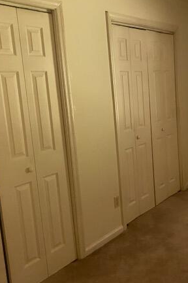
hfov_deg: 32.7
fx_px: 314
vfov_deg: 48.5
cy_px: 139
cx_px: 140
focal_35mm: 40
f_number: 1.8
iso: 500
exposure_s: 1/40
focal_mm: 4.25
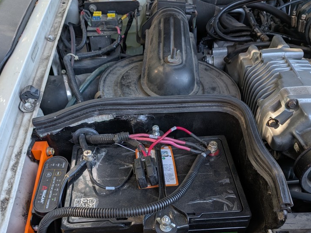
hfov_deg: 53.9
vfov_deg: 41.0
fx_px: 305
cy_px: 162
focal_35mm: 34
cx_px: 140
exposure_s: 1/74.2
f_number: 1.7
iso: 43
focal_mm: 4.53
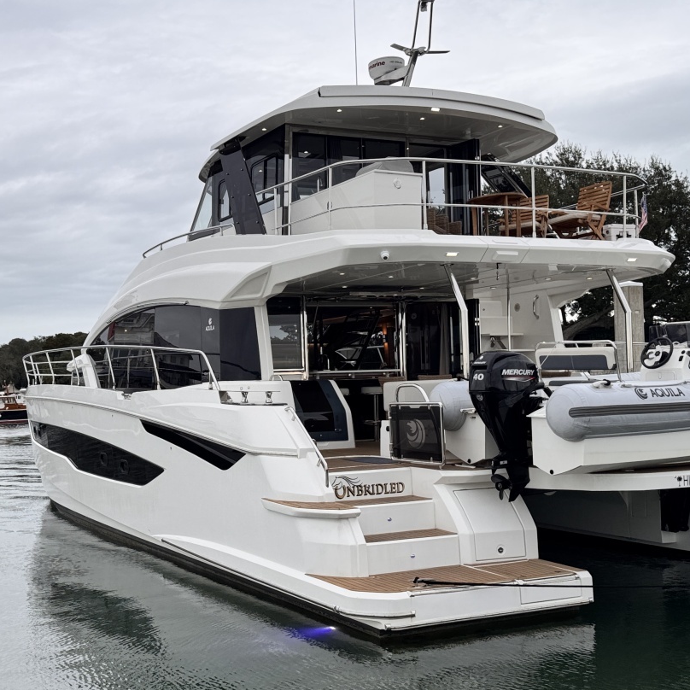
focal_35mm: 42
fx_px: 947
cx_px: 227
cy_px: 388
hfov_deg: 39.5
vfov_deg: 40.0
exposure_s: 1/2252
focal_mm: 6.76
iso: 80
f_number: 1.78
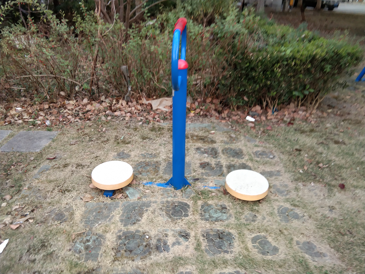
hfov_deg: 58.4
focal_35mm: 31
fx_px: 327
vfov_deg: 45.4
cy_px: 137
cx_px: 182
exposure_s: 1/50
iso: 125
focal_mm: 3.69
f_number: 2.2
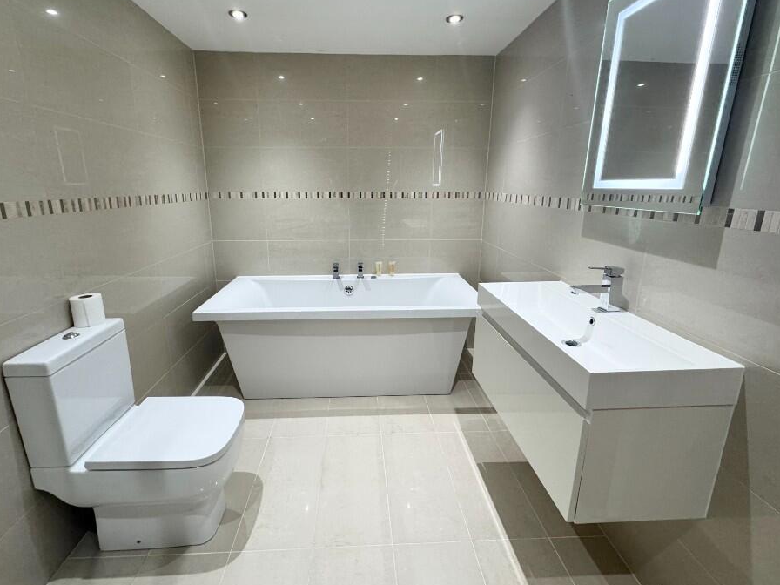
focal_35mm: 16
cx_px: 371
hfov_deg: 94.4
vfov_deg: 78.0
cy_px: 271
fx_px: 361
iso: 250
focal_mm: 2.22
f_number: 2.2
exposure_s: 1/100
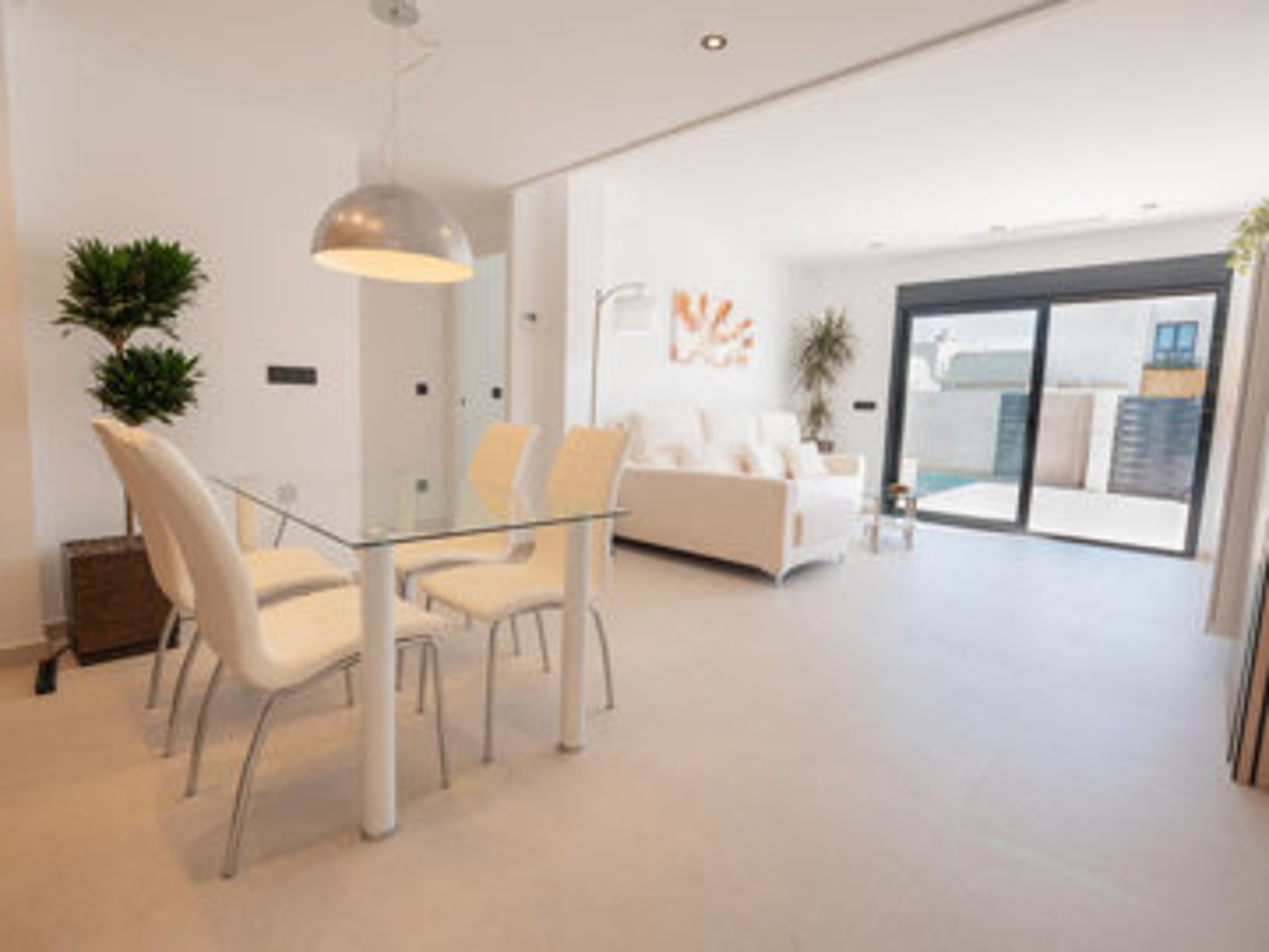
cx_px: 634
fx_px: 587
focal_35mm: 16
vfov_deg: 78.1
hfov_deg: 94.5
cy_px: 476
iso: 400
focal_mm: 8
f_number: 4.5
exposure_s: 1/200
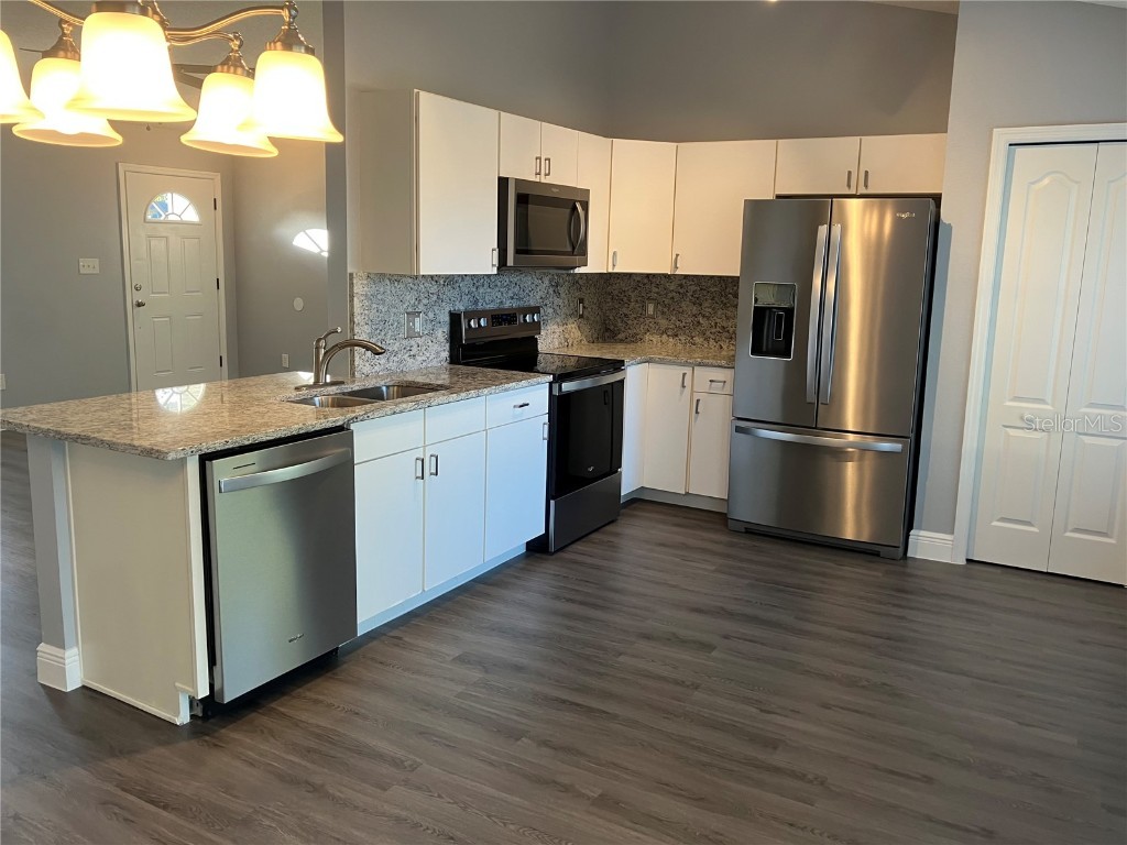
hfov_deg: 63.4
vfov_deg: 49.7
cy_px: 422
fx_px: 912
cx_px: 564
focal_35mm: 28
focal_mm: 3.99
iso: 64
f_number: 1.8
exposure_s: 1/60
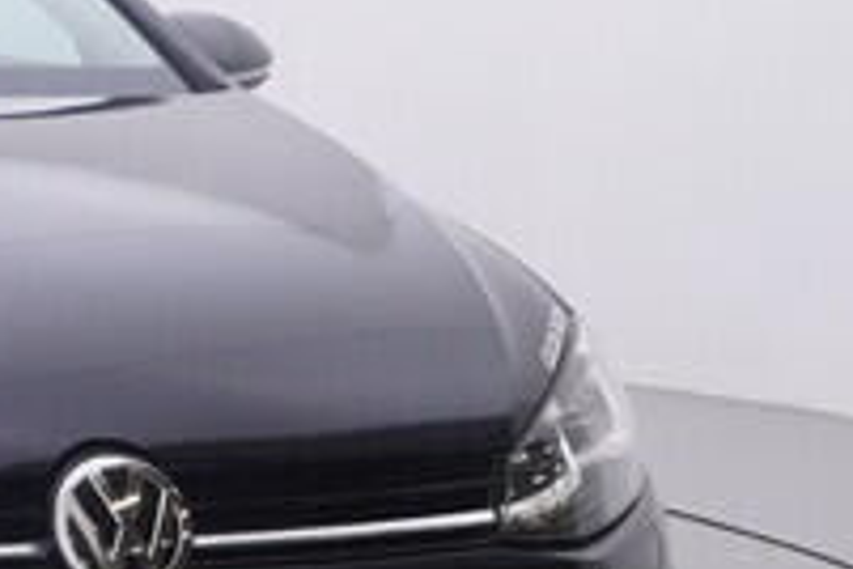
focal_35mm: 115
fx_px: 2714
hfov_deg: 15.4
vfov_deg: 12.0
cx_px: -666
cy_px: 251
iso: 200
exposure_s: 1/80
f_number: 5
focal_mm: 15
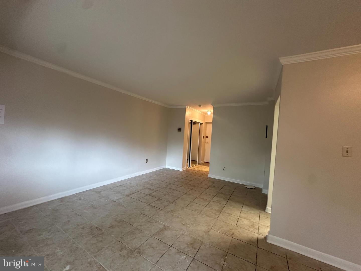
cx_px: 180
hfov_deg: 102.1
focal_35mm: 14
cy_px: 136
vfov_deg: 85.7
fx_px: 146
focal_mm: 2.22
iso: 320
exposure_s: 1/60
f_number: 2.2
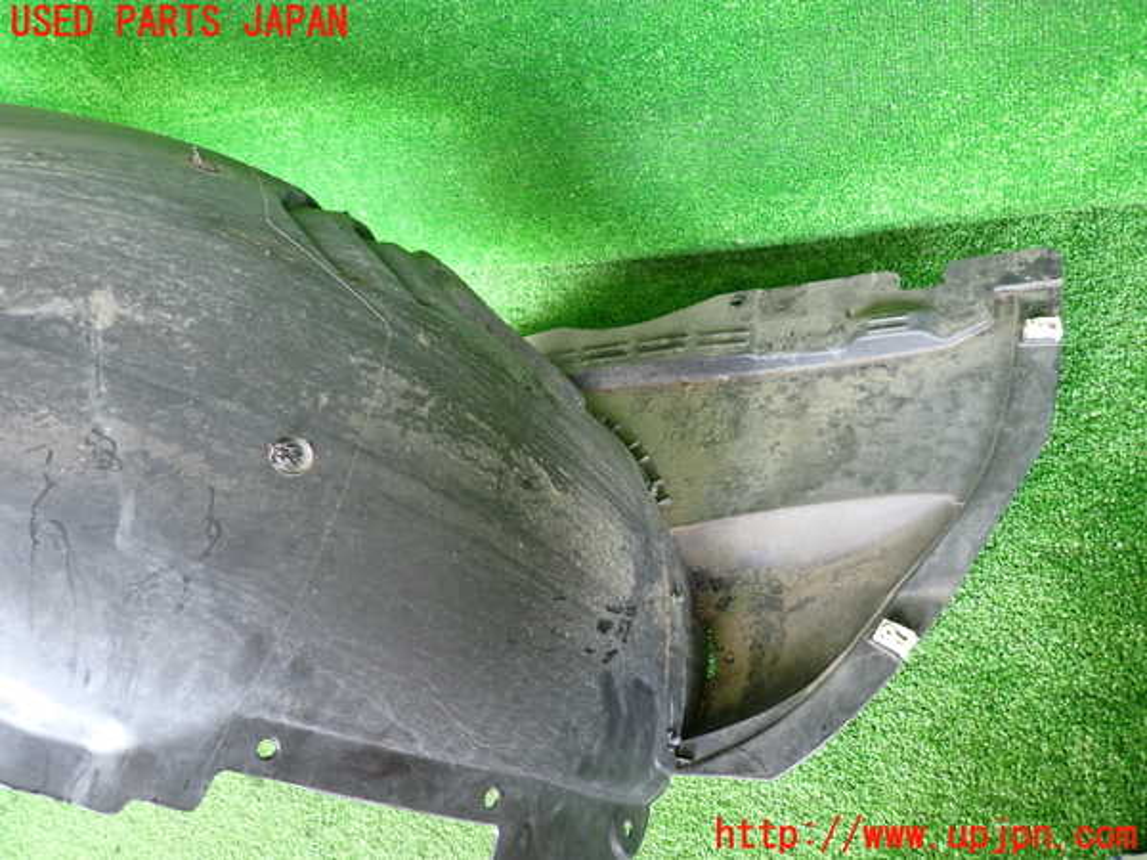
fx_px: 828
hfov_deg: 69.4
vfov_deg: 54.9
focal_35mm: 25
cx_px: 574
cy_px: 430
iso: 200
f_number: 2
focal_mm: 4.5
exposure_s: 1/50
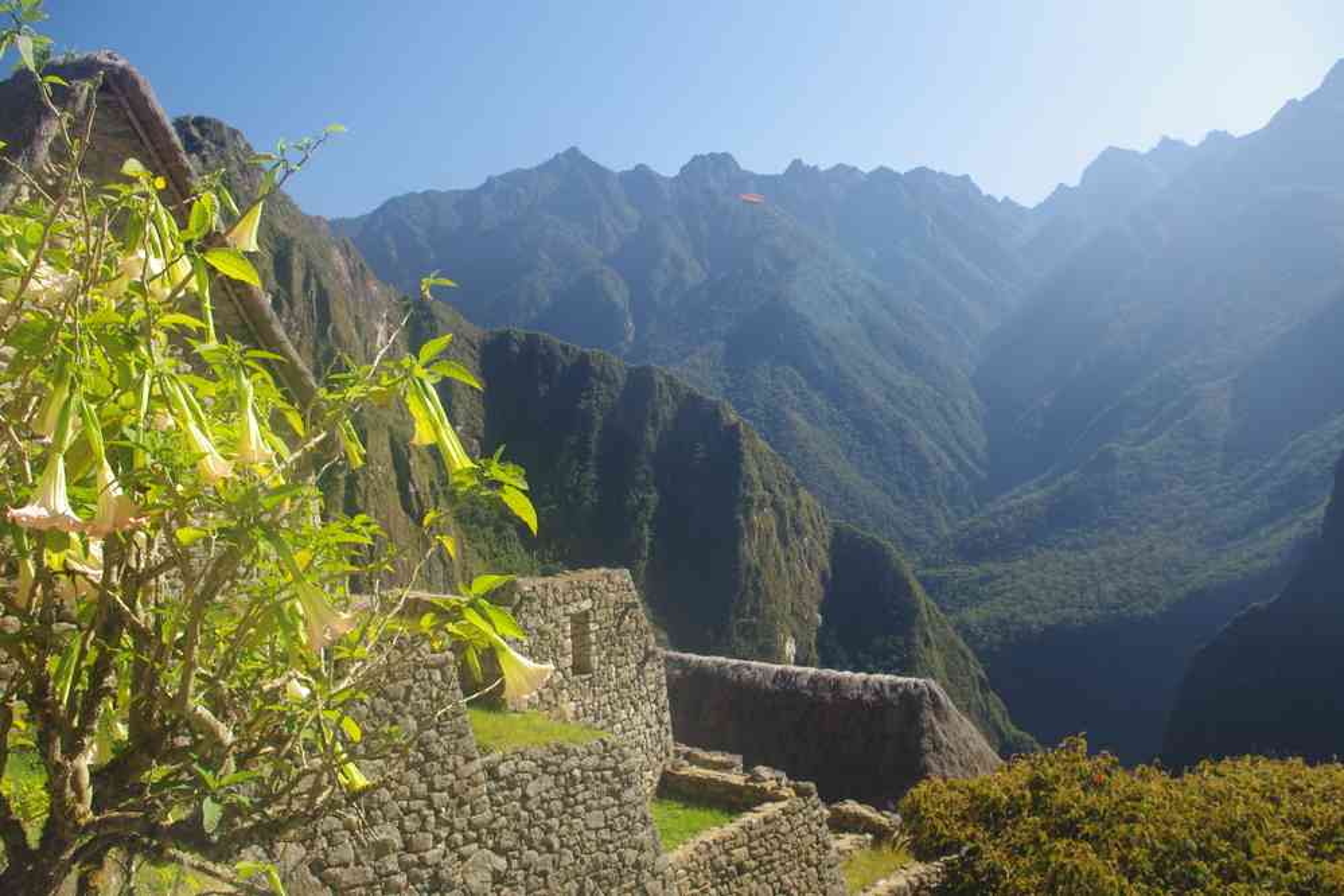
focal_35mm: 30
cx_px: 672
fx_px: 1120
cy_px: 448
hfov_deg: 61.9
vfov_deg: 43.6
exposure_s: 1/50
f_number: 11
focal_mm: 20
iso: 200
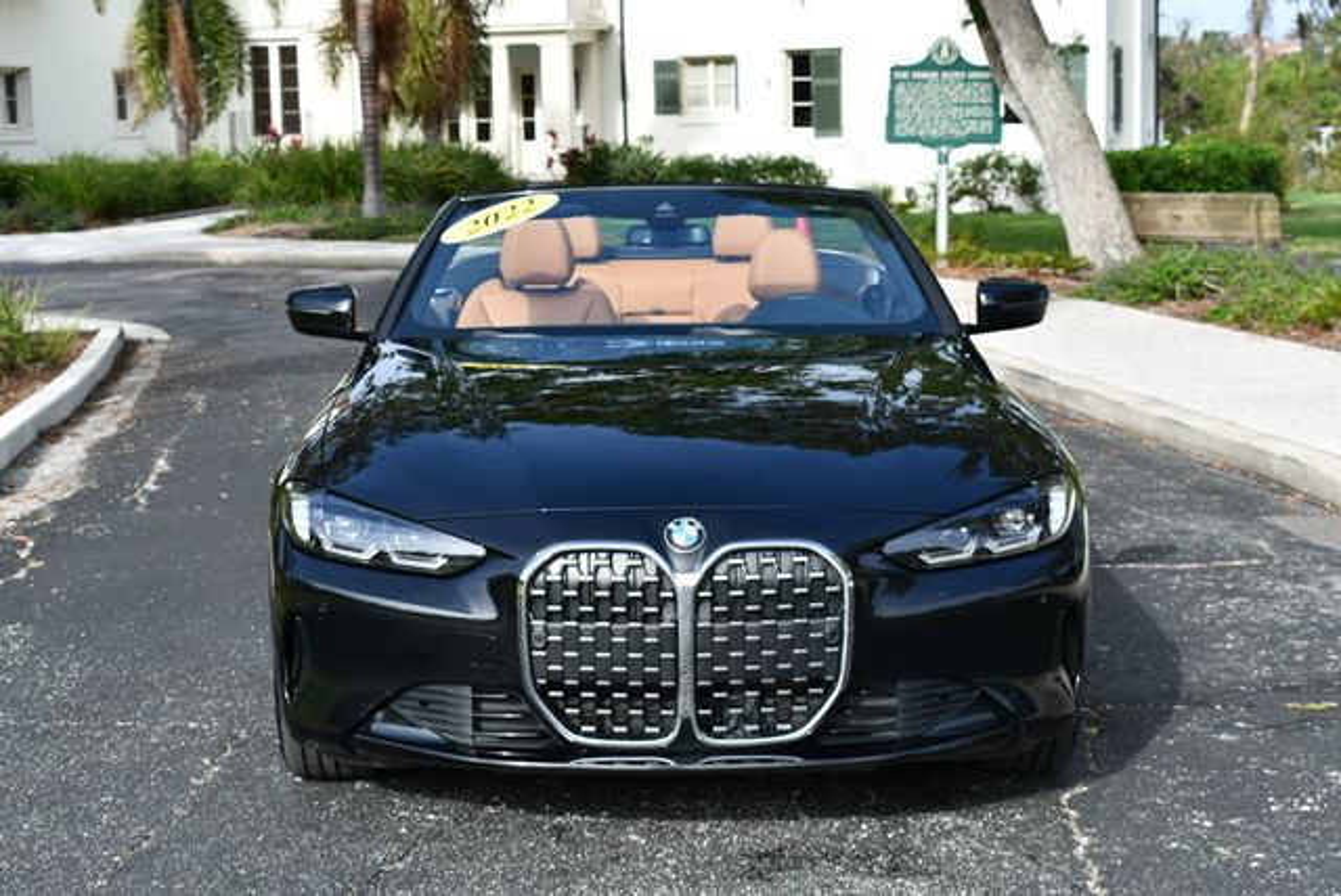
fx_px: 2535
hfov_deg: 29.6
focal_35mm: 68
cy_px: 448
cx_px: 670
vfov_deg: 20.1
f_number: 7.1
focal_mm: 34
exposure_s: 1/200
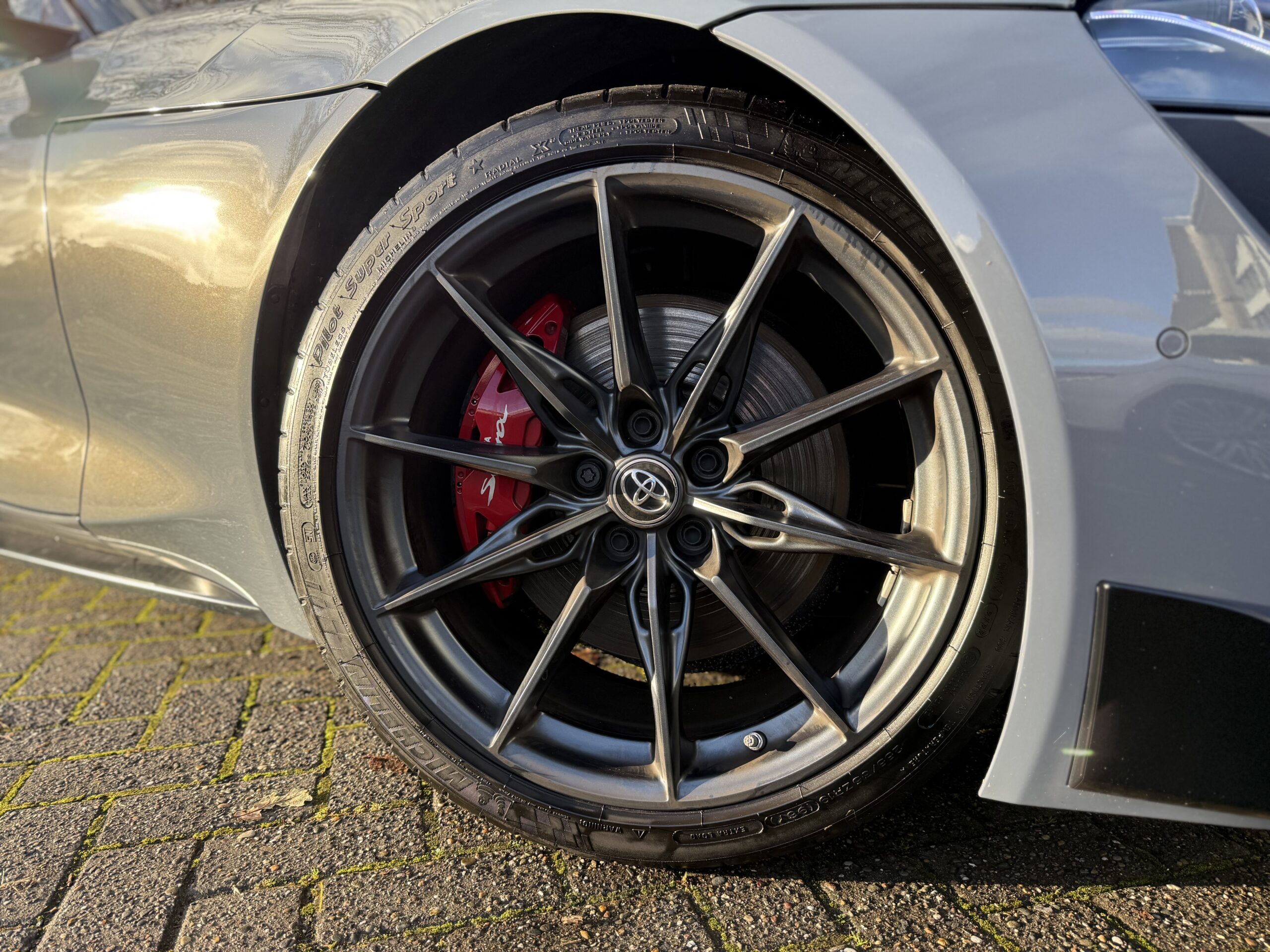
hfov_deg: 71.6
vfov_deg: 56.8
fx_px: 881
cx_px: 635
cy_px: 476
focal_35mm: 24
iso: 100
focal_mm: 6.76
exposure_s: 1/481
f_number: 1.78
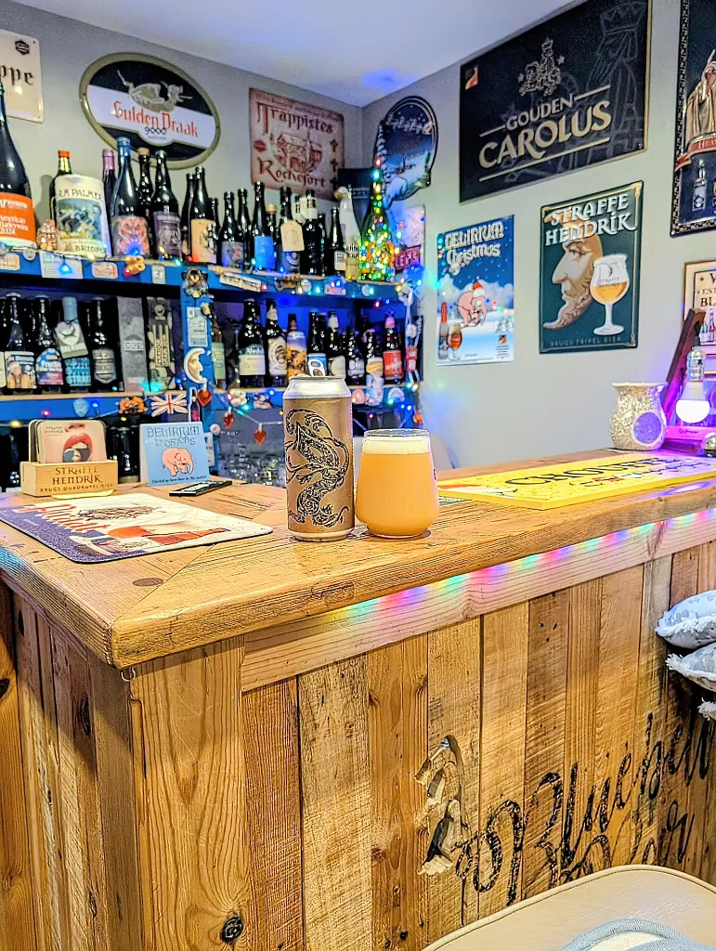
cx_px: 358
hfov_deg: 56.9
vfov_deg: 71.5
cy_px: 476
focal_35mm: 24
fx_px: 660
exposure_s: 1/129
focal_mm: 6.9
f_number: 1.68
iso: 651
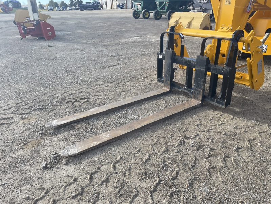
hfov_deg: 67.3
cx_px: 136
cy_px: 102
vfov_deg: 53.1
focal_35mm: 26
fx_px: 204
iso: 32
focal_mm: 4.2
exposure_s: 1/1062
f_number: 1.6
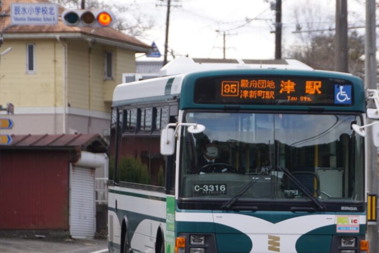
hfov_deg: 6.5
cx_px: 231
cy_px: 167
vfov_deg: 4.3
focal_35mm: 317
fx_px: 3338
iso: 100
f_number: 6.3
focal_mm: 150
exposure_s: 1/100
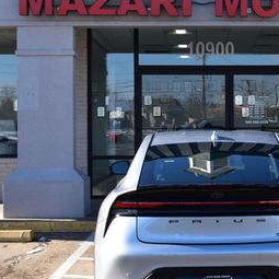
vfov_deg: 20.9
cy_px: 136
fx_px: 757
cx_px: 256
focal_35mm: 83
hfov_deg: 20.4
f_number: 10
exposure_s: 1/320
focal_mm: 26
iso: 400
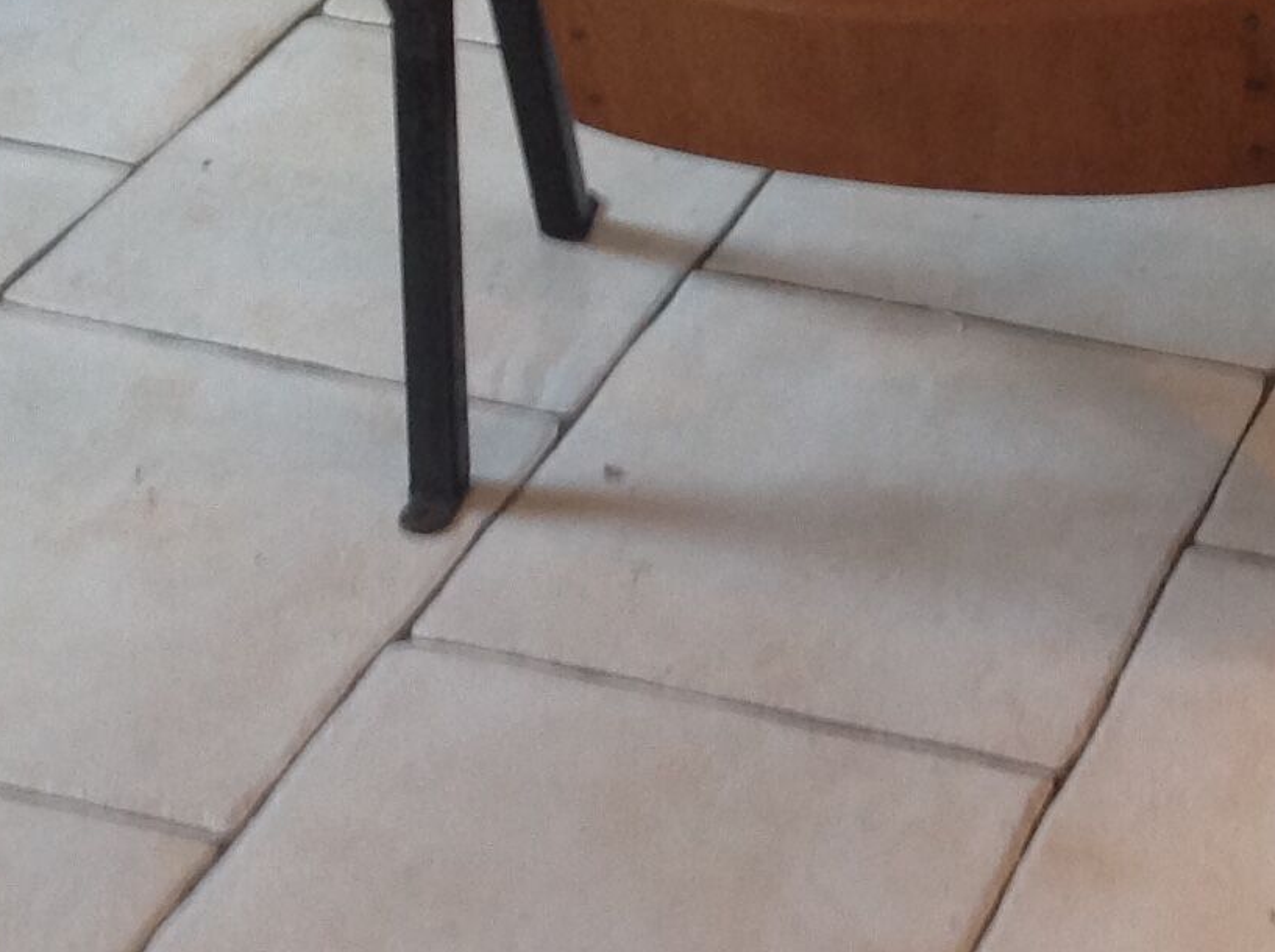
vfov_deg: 13.2
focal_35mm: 111
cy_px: 42
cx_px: 1330
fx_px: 4082
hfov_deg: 17.3
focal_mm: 4.28
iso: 100
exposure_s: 1/17
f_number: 2.4
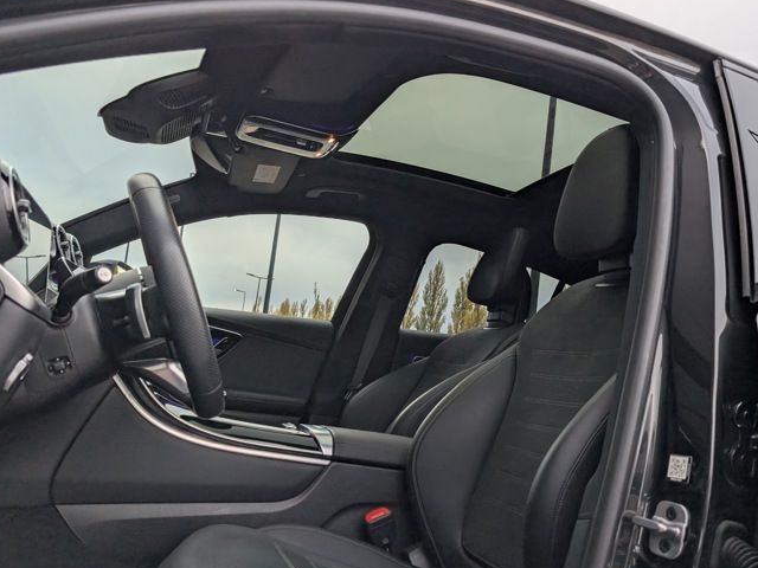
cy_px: 305
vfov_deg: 46.8
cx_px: 426
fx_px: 657
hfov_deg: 59.8
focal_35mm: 30
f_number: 1.68
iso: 66
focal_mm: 6.9
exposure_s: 1/430
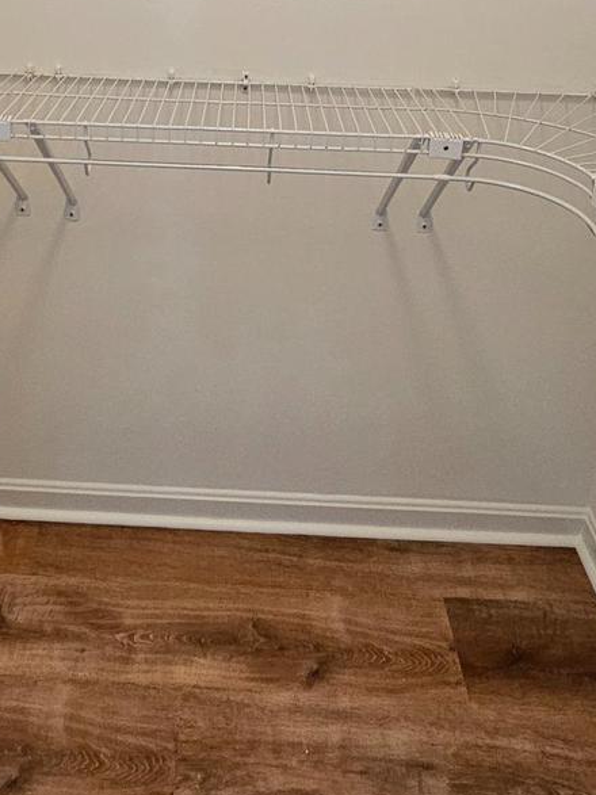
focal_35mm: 34
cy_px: 66
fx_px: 781
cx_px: 217
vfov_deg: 47.9
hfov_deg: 41.4
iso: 320
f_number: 2.2
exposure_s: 1/40
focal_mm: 2.2
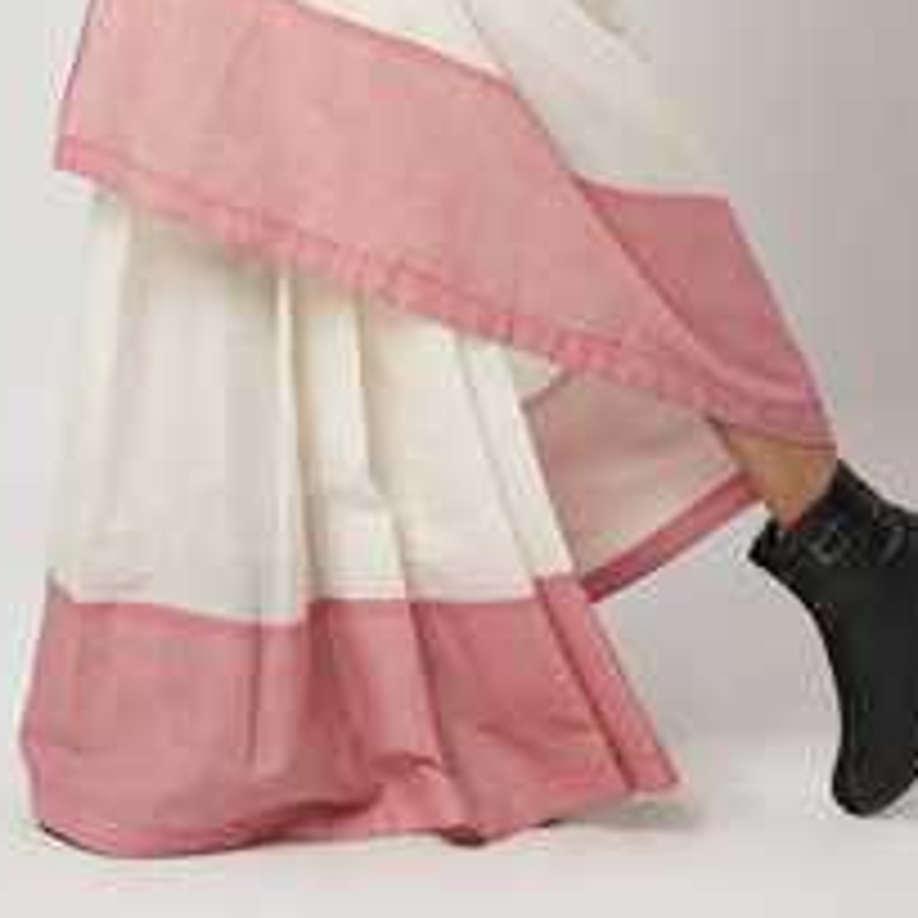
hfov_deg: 16.0
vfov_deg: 15.3
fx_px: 3269
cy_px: -232
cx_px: 436
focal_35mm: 109
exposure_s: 1/200
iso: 100
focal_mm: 49.9
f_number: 5.6
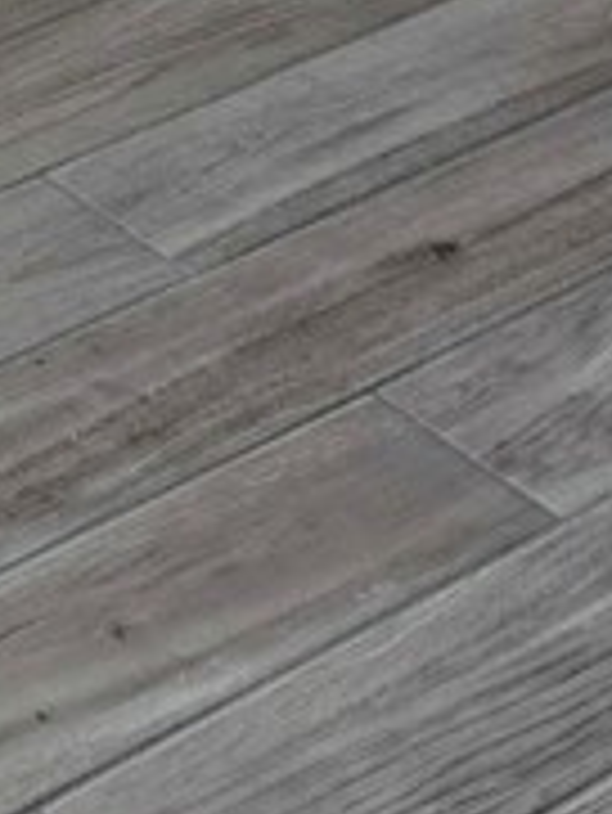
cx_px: -734
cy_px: -418
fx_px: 3061
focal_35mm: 130
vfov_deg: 14.2
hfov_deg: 10.3
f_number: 1.8
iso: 125
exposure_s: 1/180
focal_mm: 5.4
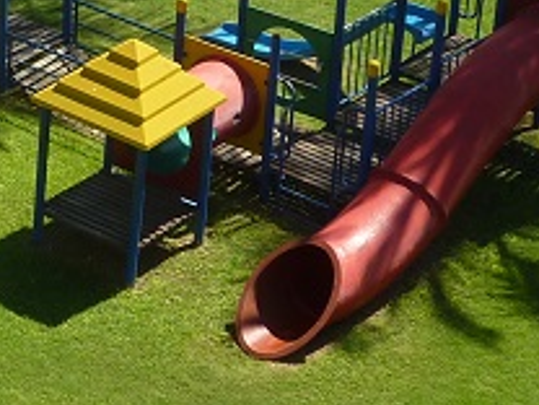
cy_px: 30
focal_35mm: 184
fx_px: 2865
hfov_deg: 10.4
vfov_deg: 8.0
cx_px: -288
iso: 80
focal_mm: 7.3
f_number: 4
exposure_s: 1/400
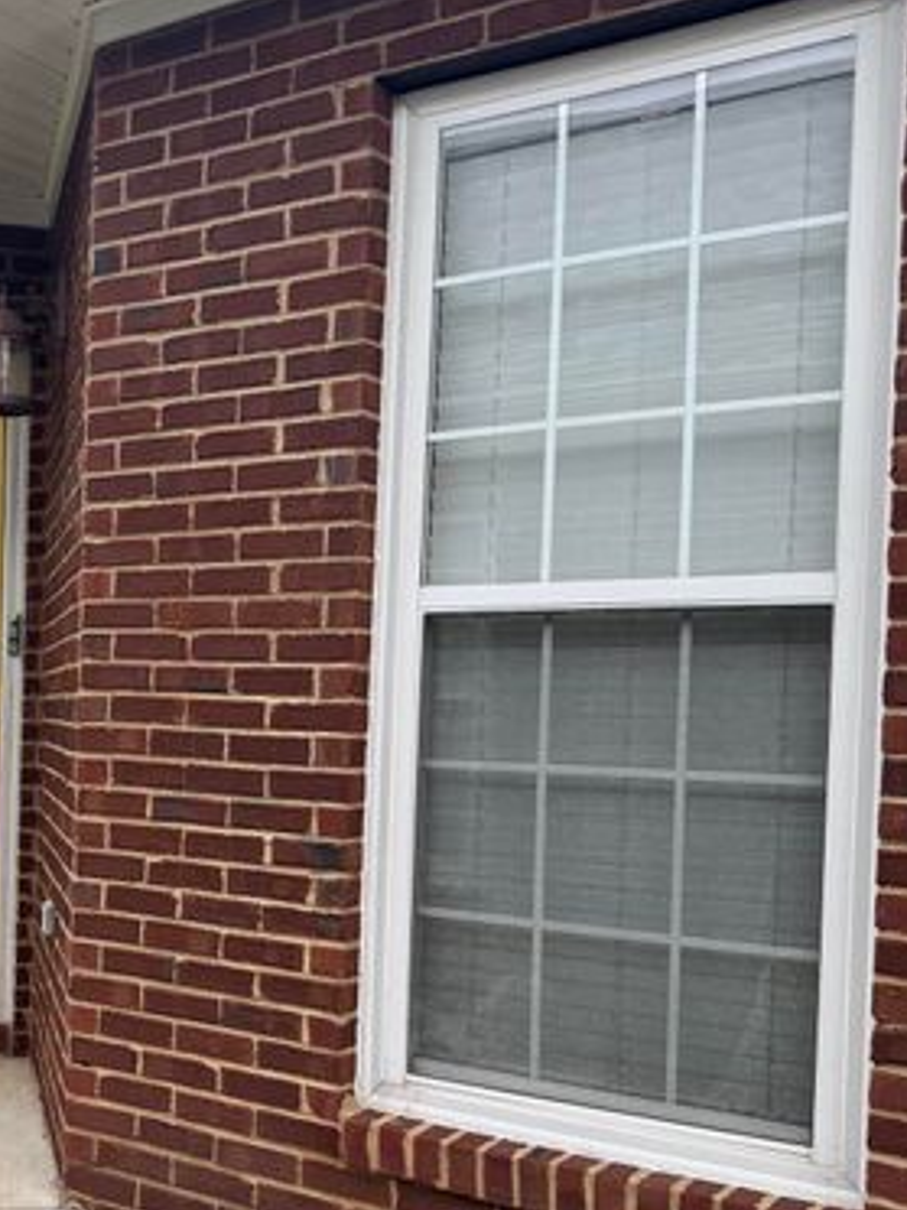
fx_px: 1502
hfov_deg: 32.3
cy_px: 737
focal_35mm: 43
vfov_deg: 43.6
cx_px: 127
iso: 80
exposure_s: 1/700
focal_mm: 6.76
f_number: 1.78
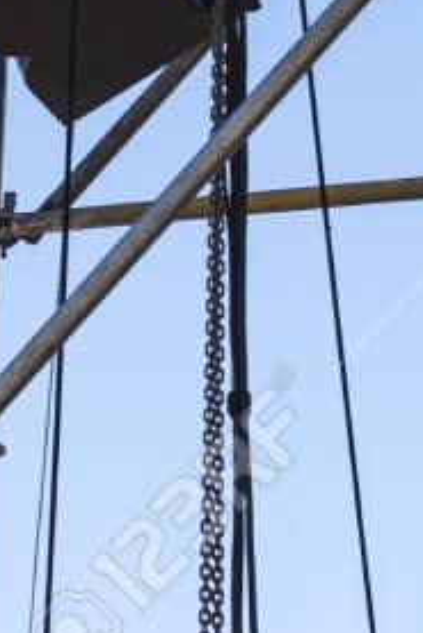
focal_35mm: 328
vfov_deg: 6.1
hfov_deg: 4.2
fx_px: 5773
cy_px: -738
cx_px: 90
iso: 100
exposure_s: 1/125
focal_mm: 70
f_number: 8
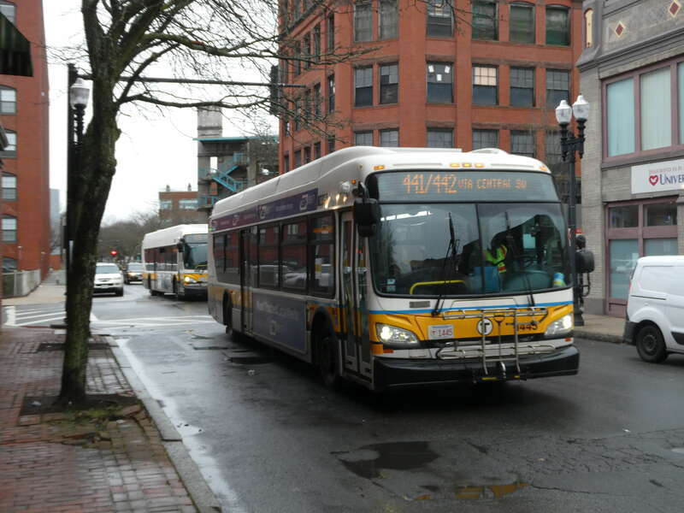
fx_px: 790
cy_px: 256
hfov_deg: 46.8
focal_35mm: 40
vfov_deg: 36.0
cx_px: 342
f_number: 3.8
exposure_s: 1/125
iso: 200
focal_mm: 7.2
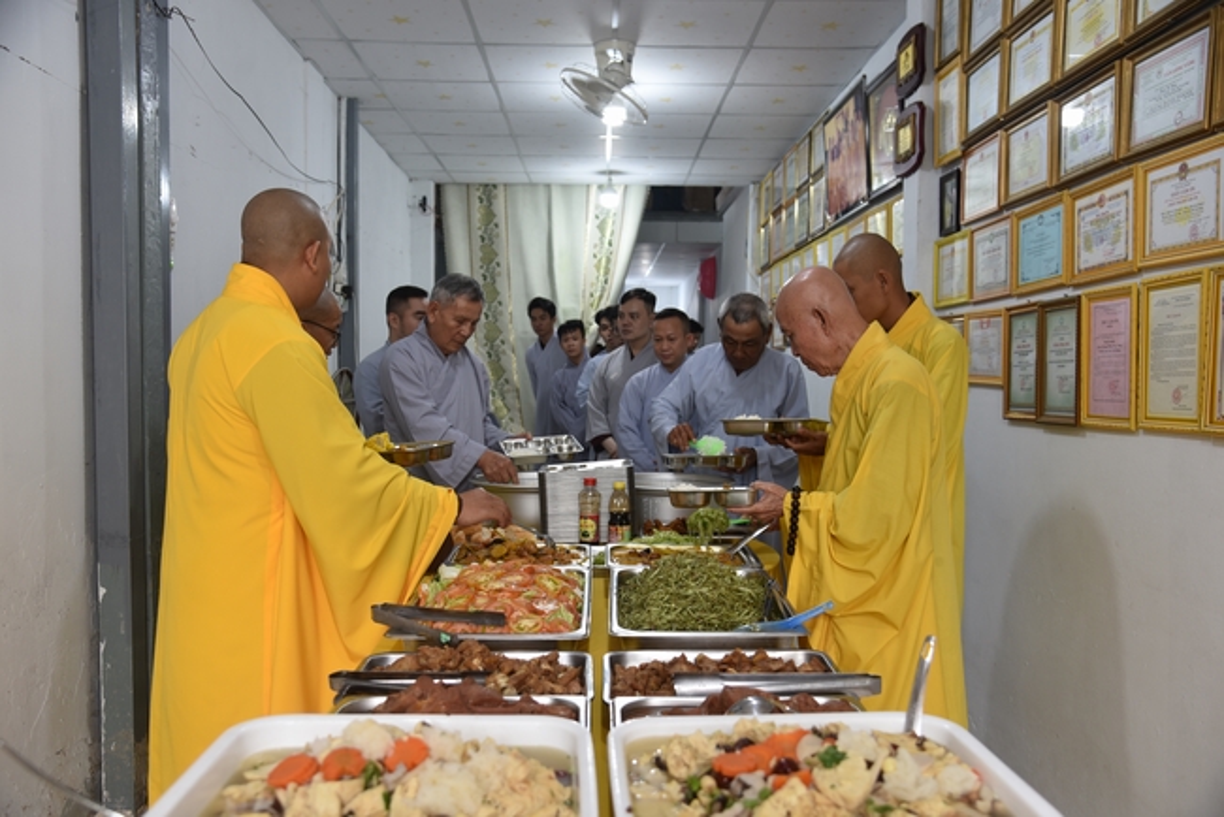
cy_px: 408
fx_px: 1020
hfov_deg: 61.9
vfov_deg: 43.6
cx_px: 612
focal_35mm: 30
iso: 400
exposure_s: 1/80
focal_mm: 30
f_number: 4
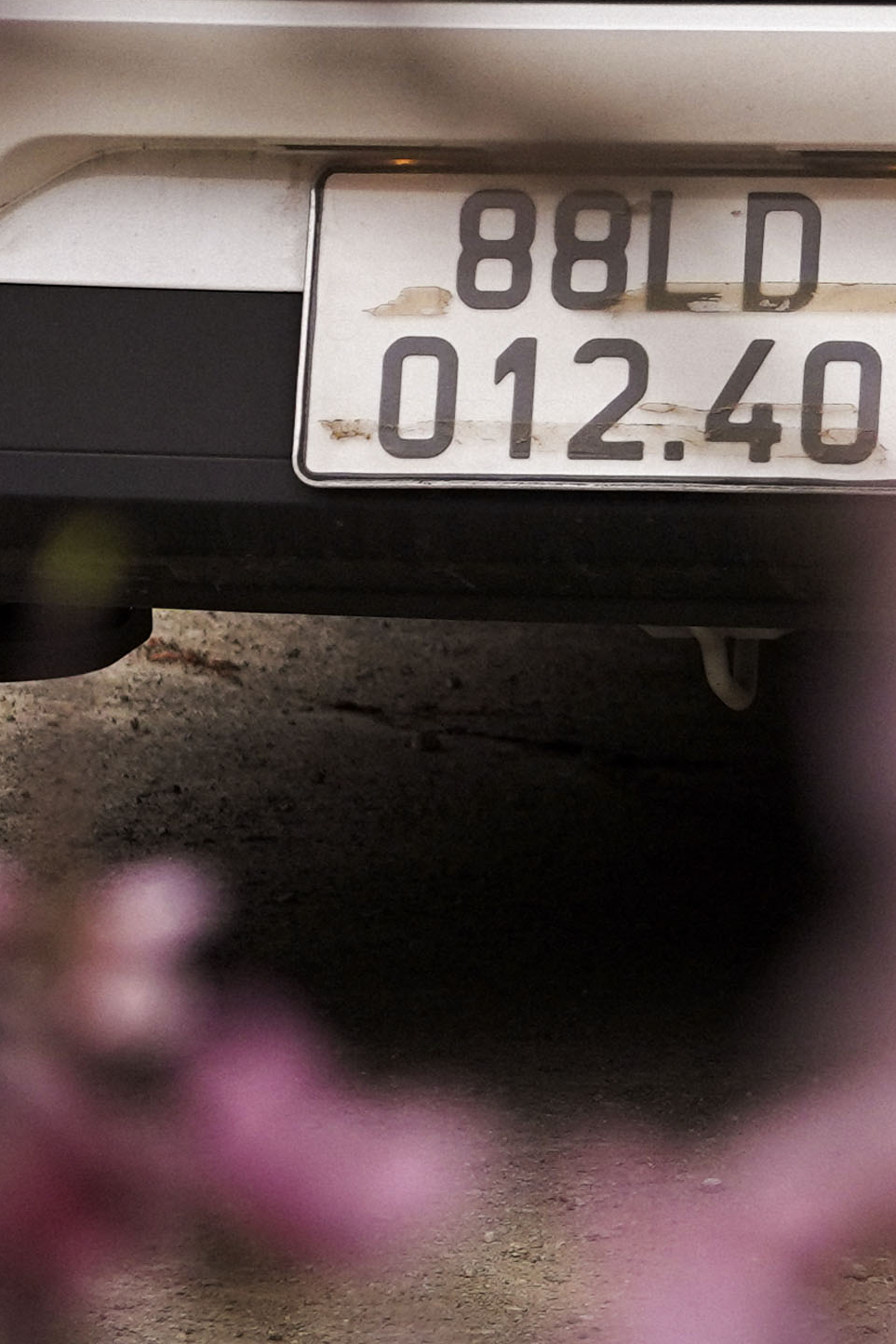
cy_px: -443
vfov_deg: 5.1
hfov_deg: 3.4
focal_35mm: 403
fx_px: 15041
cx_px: 1281
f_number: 5.6
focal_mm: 97
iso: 250
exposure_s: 1/200
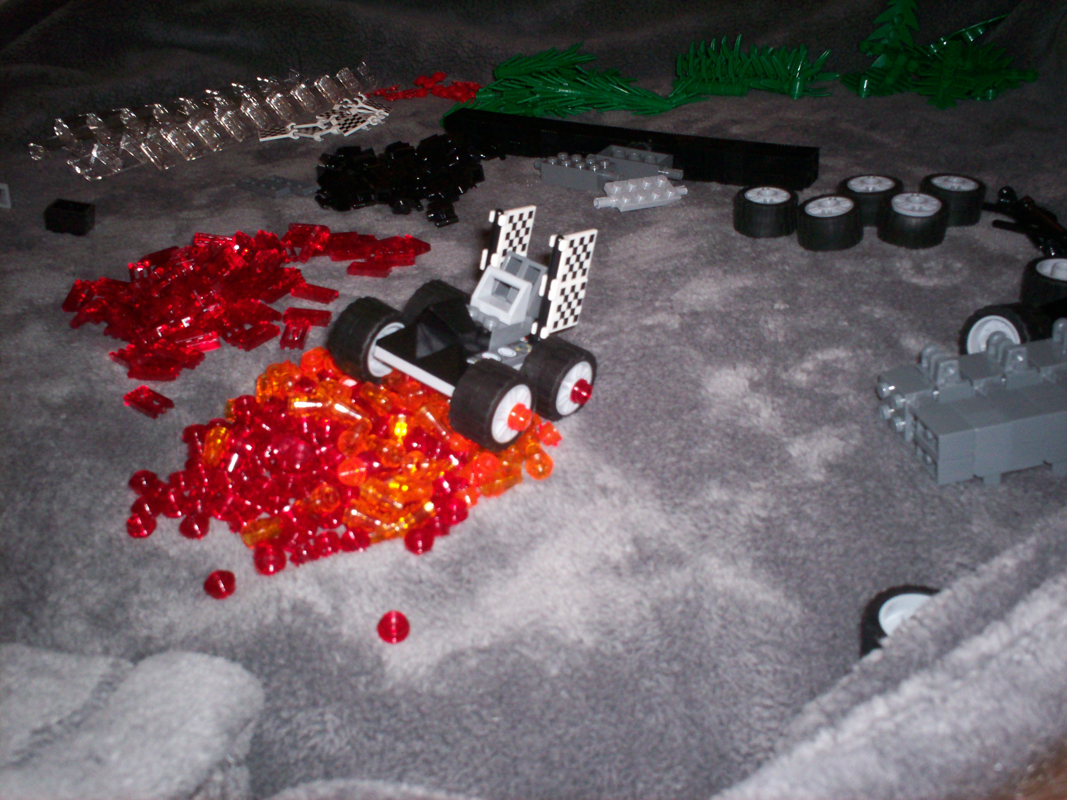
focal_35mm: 36
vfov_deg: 39.7
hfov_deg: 51.4
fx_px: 1110
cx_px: 534
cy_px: 400
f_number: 4.5
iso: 140
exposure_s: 1/60
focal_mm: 6
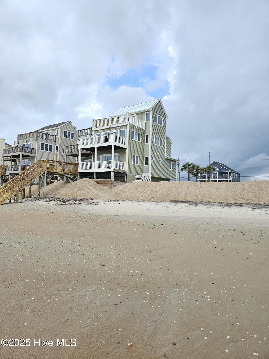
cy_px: 180
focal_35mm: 23
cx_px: 134
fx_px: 238
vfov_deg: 73.9
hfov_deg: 58.9
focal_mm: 6.3
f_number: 1.7
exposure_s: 1/451
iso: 10
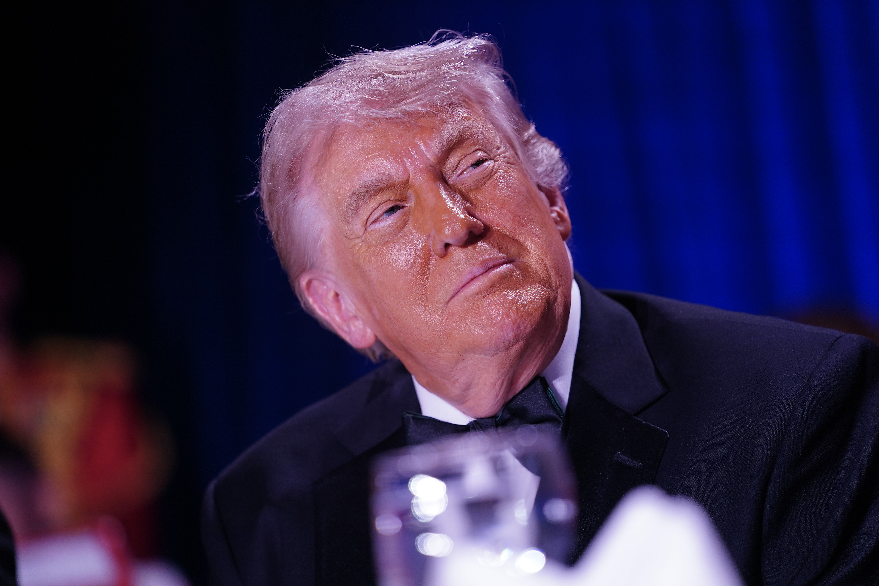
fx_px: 4883
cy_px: 293
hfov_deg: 10.3
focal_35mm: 200
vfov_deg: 6.9
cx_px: 440
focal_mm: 200
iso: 1250
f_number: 3.2
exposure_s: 1/320
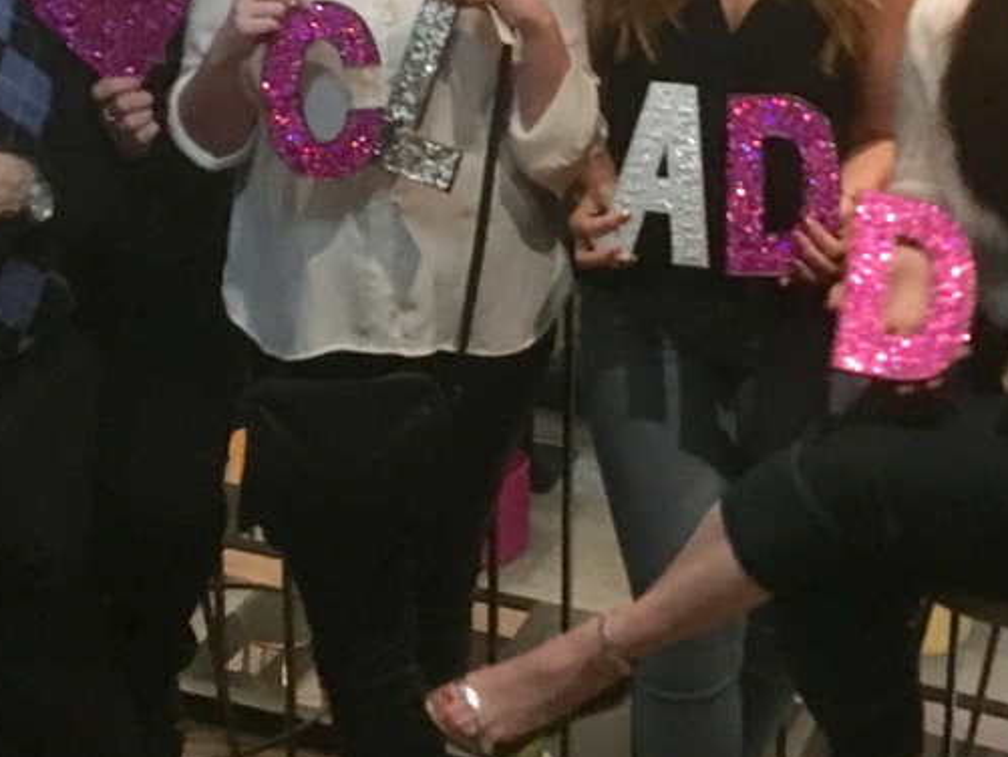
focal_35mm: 70
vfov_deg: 20.3
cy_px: -9
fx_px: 2039
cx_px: 704
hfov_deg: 27.5
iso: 500
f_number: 2.2
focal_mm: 4.15
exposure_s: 1/17
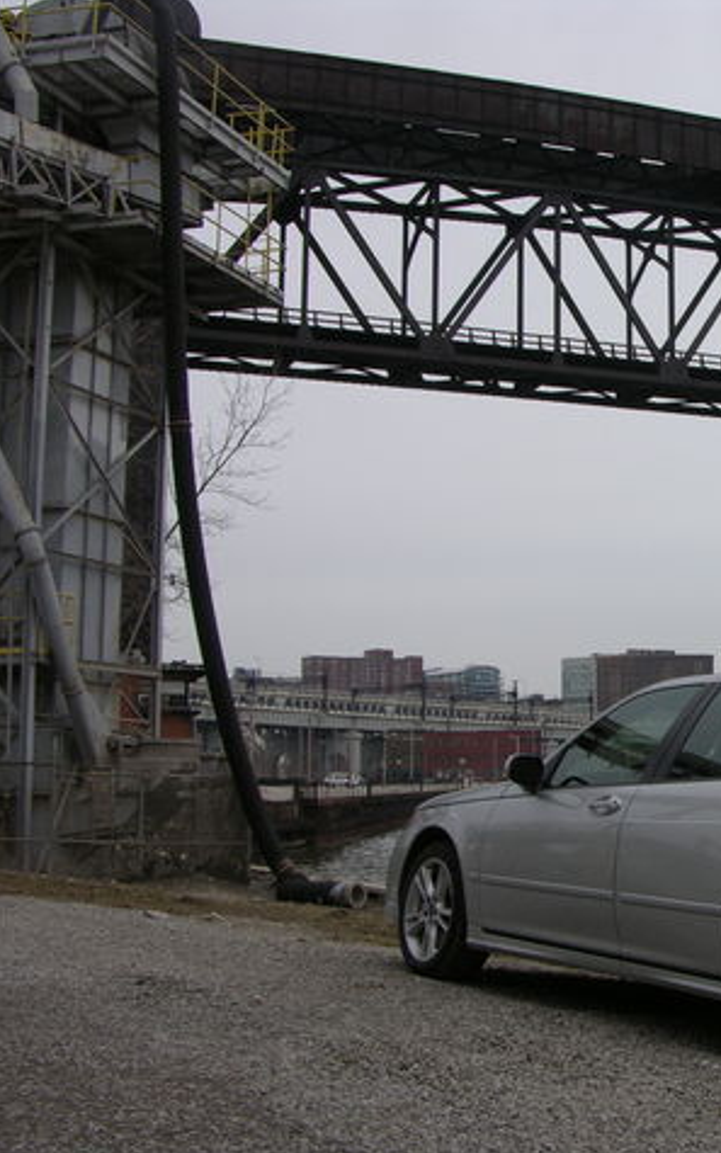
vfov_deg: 40.3
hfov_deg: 24.3
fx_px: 1571
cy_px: 578
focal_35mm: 50
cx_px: 772
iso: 50
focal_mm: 8.9
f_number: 6.3
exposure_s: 1/246
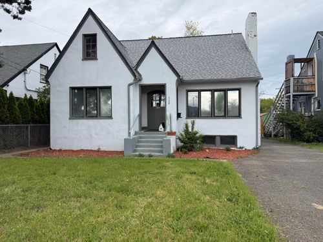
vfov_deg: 56.8
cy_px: 121
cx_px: 162
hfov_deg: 71.6
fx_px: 224
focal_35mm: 24
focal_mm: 6.76
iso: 80
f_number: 1.78
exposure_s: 1/1727
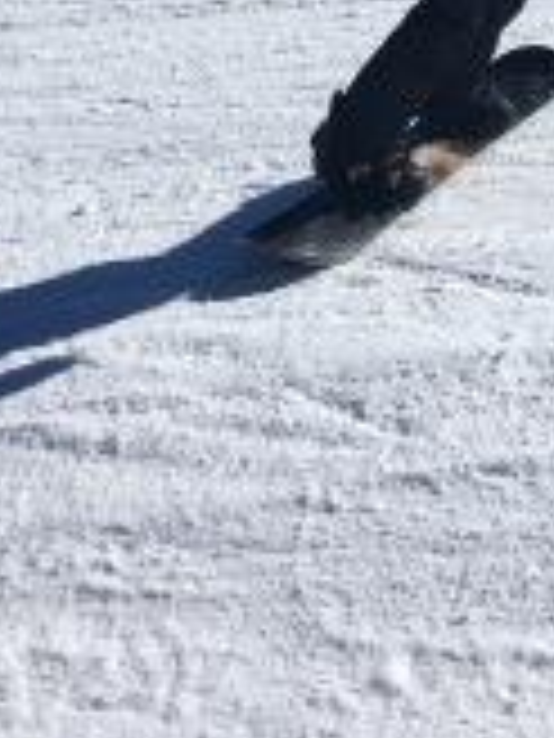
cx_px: 468
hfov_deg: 18.4
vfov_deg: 22.9
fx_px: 1686
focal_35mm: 79
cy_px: -126
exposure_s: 1/4274
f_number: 2.2
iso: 25
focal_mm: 4.15
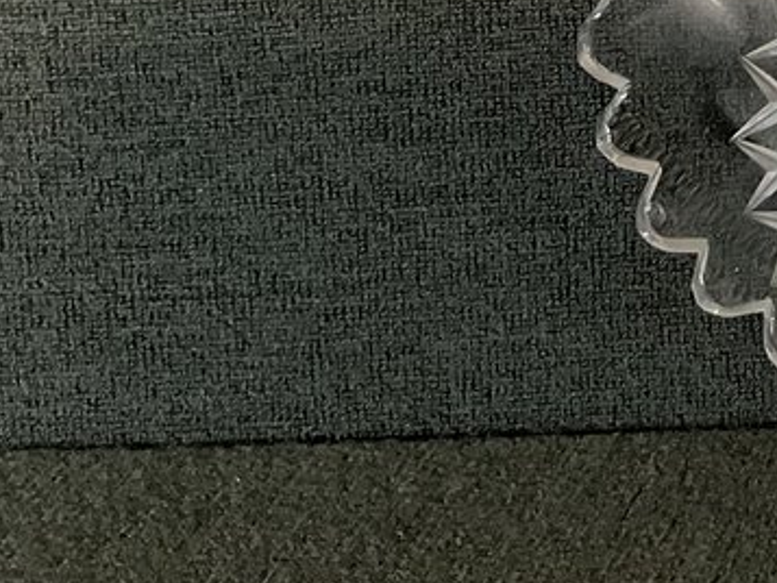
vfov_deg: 11.2
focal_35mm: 123
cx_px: 1361
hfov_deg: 14.3
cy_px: -491
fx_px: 2762
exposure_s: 1/50
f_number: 1.8
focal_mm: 3
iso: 64
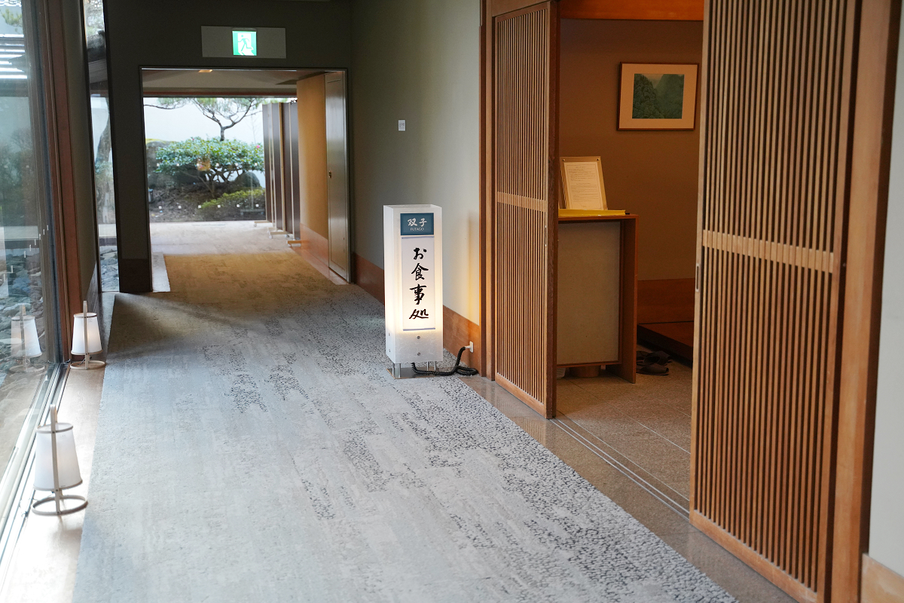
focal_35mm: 46
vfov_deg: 29.2
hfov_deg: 42.7
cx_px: 452
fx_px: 1155
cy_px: 302
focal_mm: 46
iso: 2500
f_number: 2.8
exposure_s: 1/160
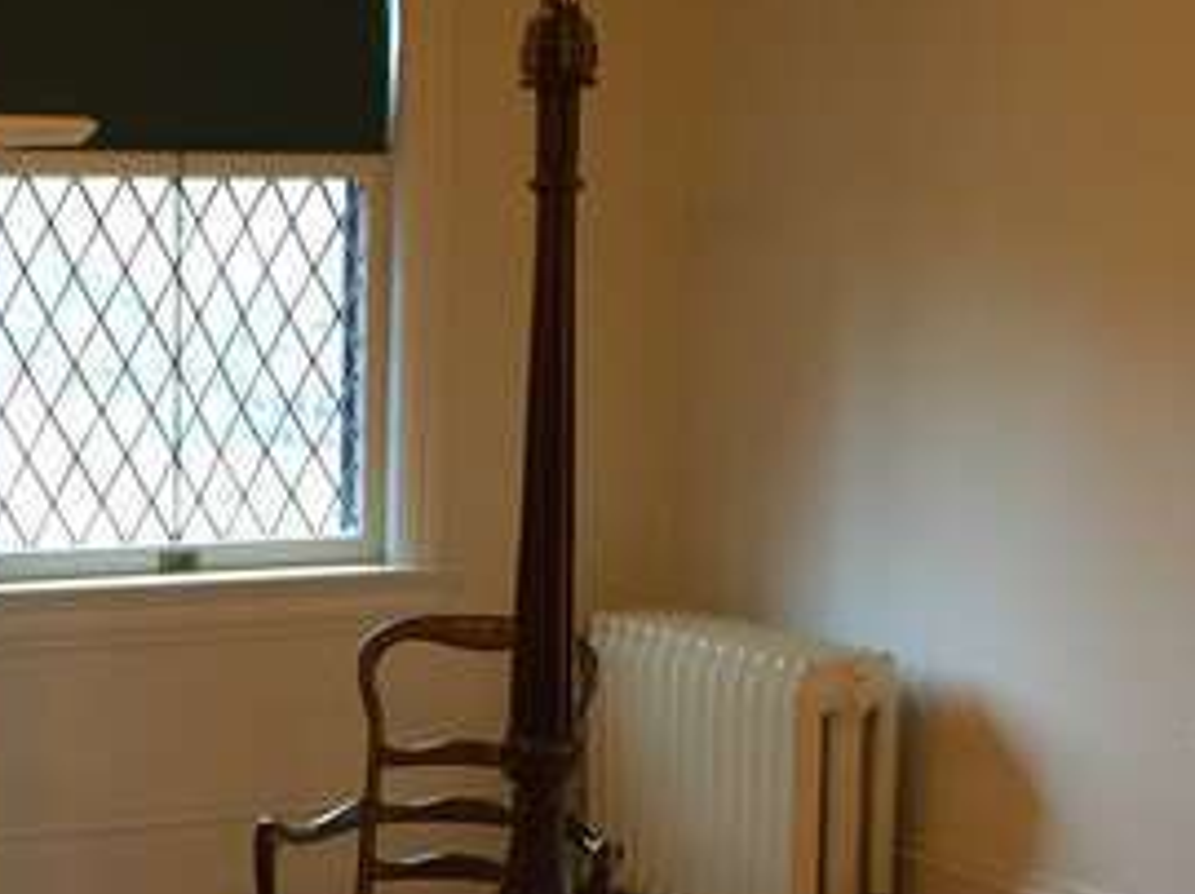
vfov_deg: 16.7
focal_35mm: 86
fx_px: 2966
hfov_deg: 22.4
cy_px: 947
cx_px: 217
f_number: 2.2
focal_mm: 4.15
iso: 100
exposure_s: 1/30
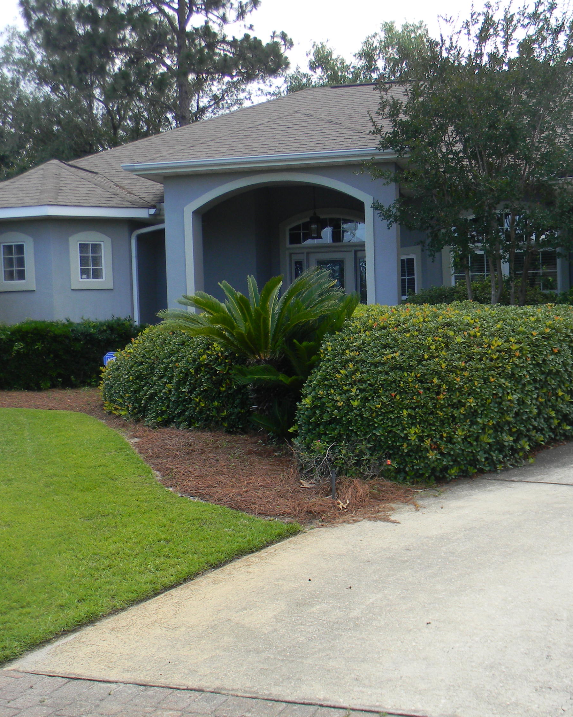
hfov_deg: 32.0
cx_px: 338
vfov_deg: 39.5
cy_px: 359
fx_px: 996
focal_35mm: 47
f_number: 3.7
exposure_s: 1/176
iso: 80
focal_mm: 6.4
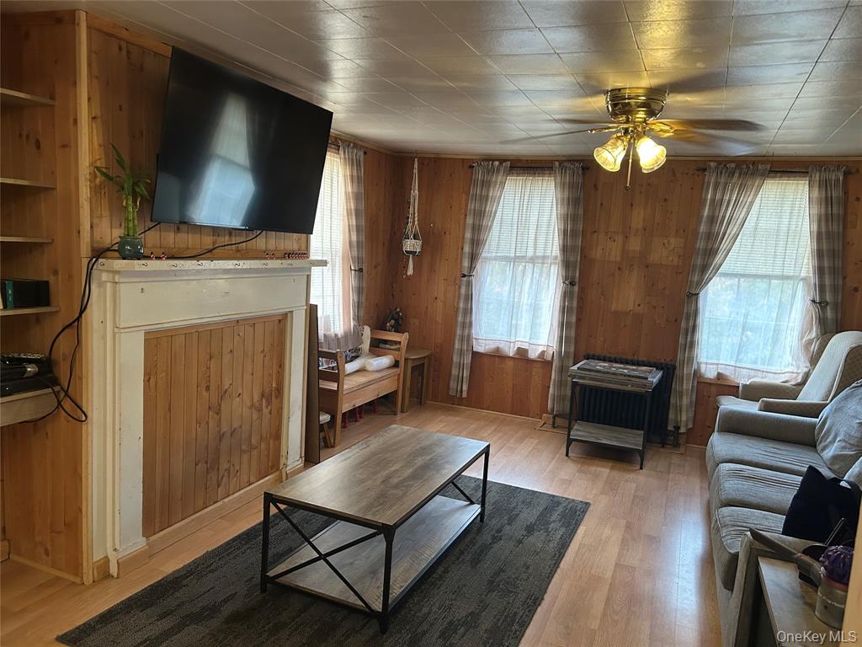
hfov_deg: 67.3
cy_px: 324
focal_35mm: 26
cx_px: 431
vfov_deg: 53.1
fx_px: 647
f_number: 1.5
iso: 250
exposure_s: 1/60
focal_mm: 5.7
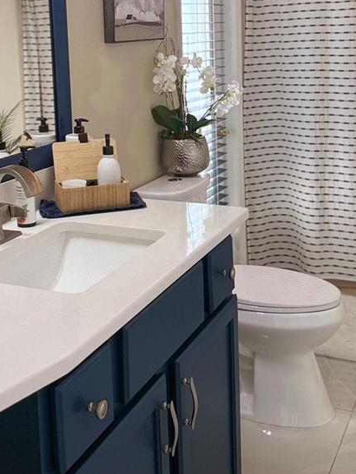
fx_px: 686
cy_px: 108
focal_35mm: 50
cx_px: 154
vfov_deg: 37.1
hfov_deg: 29.1
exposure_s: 1/120
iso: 200
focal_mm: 6.76
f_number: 1.78
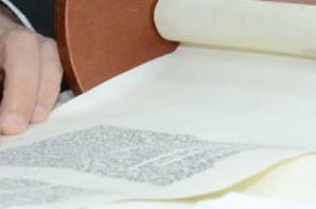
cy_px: -243
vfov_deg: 5.0
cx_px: -46
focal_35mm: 268
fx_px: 2347
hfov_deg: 7.6
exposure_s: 1/100
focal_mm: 28
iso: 1000
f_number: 5
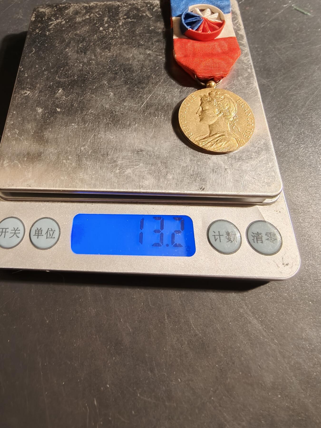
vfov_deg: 73.9
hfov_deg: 58.9
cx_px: 160
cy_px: 214
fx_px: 284
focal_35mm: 23
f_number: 2
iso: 200
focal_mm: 2.32
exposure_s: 1/50
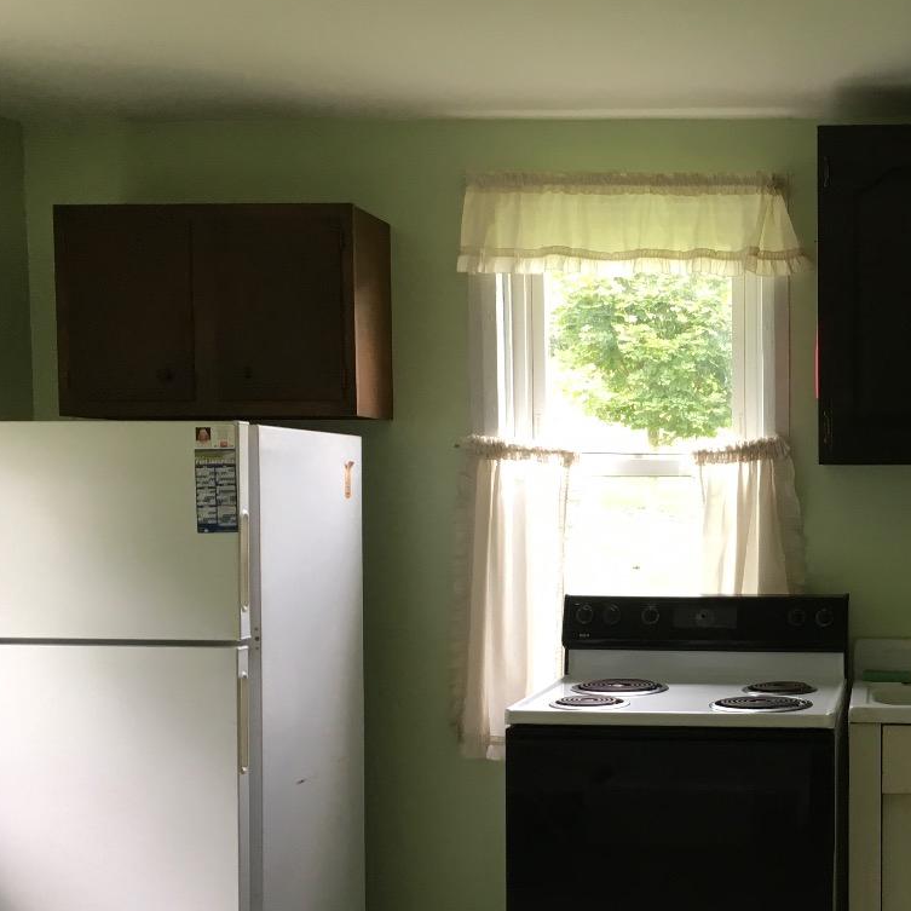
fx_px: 1459
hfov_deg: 33.0
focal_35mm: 49
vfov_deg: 34.5
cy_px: 558
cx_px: 805
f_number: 2.2
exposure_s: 1/30
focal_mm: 4.15
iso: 50
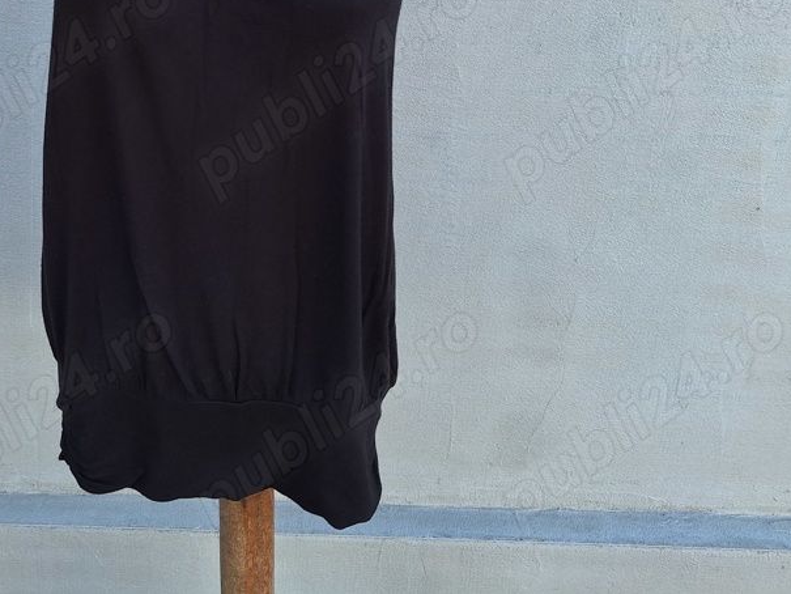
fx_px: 868
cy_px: 106
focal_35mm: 38
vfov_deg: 36.3
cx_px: 183
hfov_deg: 46.9
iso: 40
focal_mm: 5.54
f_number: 1.8
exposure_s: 1/179
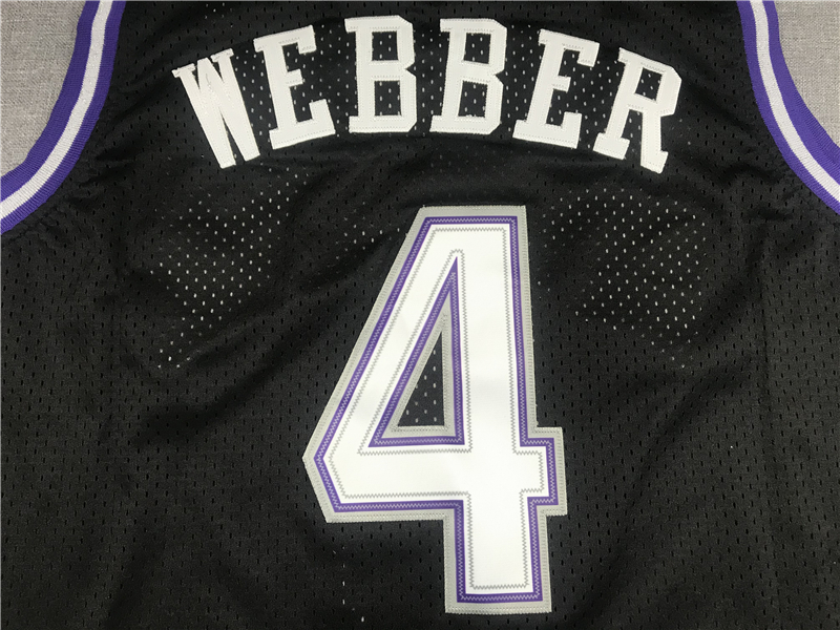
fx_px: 679
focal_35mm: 28
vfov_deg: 49.7
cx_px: 420
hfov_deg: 63.4
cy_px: 315
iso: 25
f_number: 1.8
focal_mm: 3.99
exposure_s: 1/33
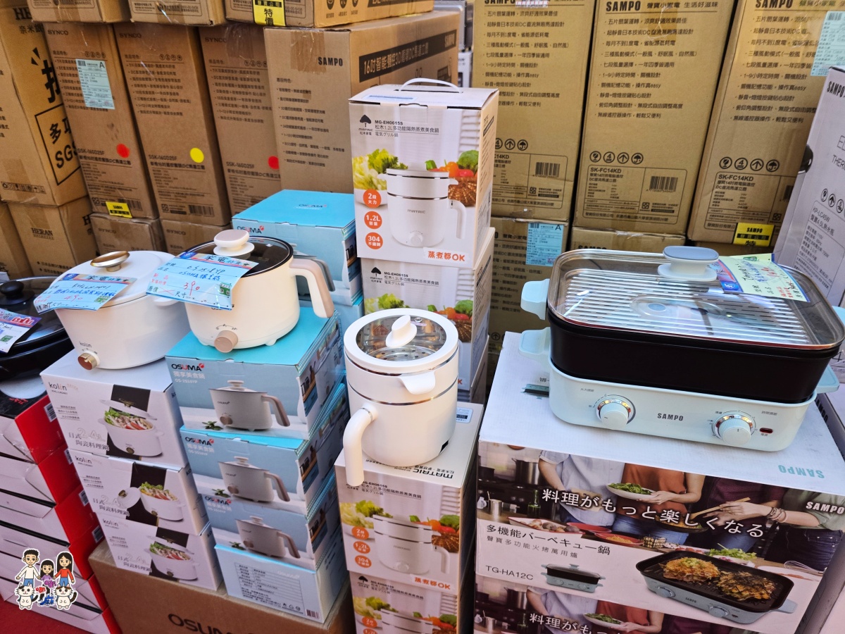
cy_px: 317
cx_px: 422
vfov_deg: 58.9
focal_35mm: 23
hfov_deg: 73.9
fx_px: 561
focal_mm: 6.3
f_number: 1.7
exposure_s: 1/35.3
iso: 320
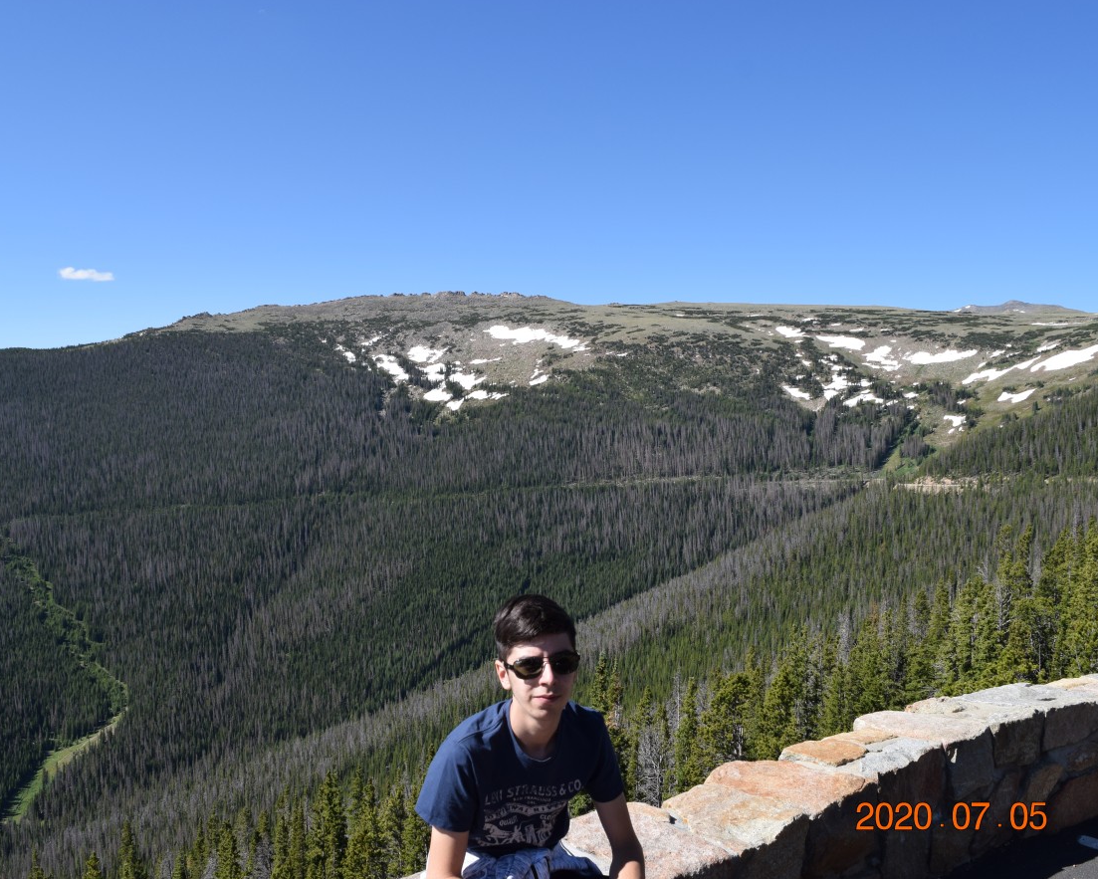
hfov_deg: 57.1
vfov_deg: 47.1
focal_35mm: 31
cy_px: 436
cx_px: 503
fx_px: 1008
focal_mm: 18
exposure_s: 1/320
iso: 200
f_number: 9
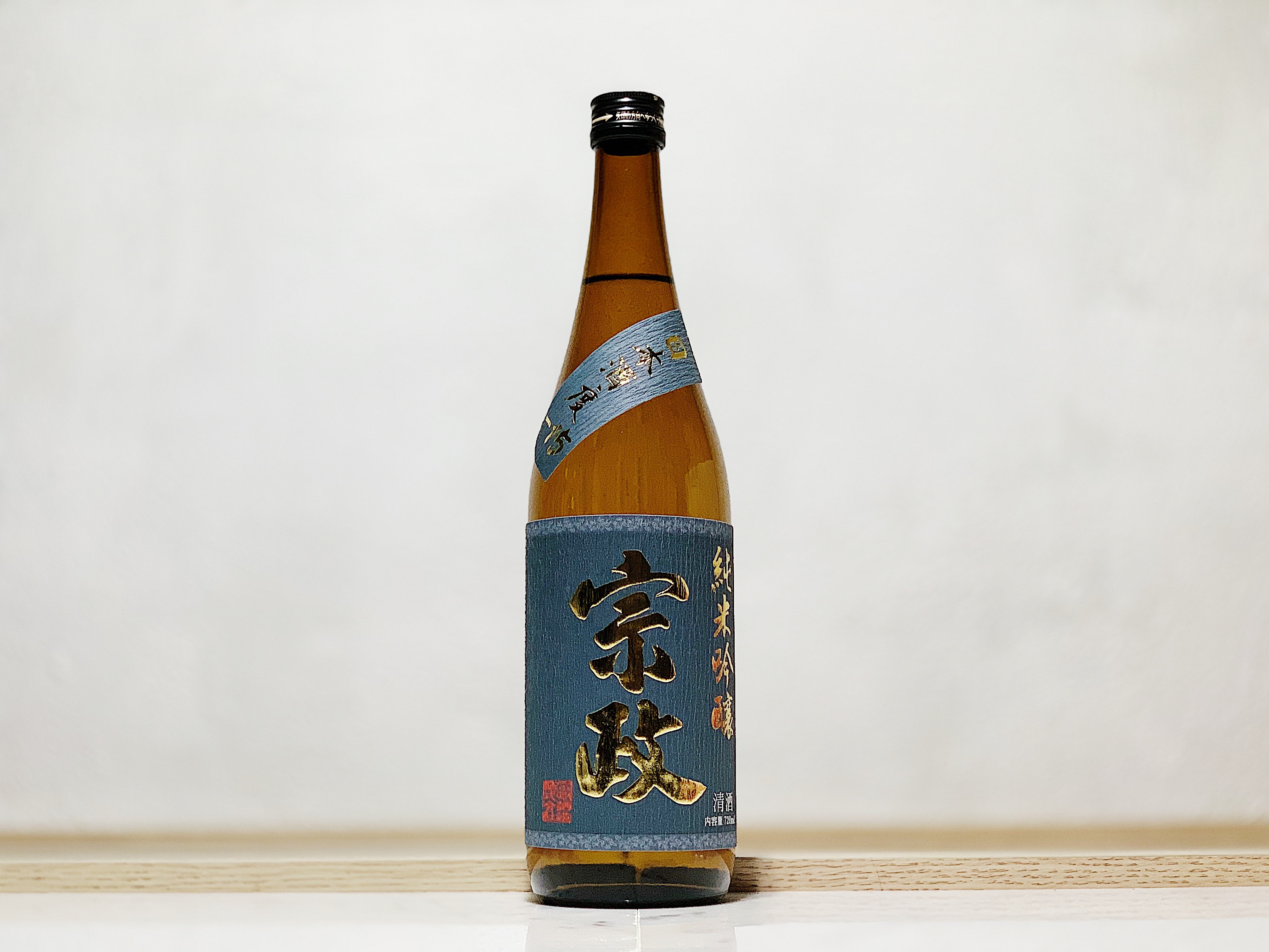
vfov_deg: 28.0
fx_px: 1906
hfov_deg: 36.8
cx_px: 634
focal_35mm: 52
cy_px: 476
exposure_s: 1/122
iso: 80
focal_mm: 6
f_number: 2.4
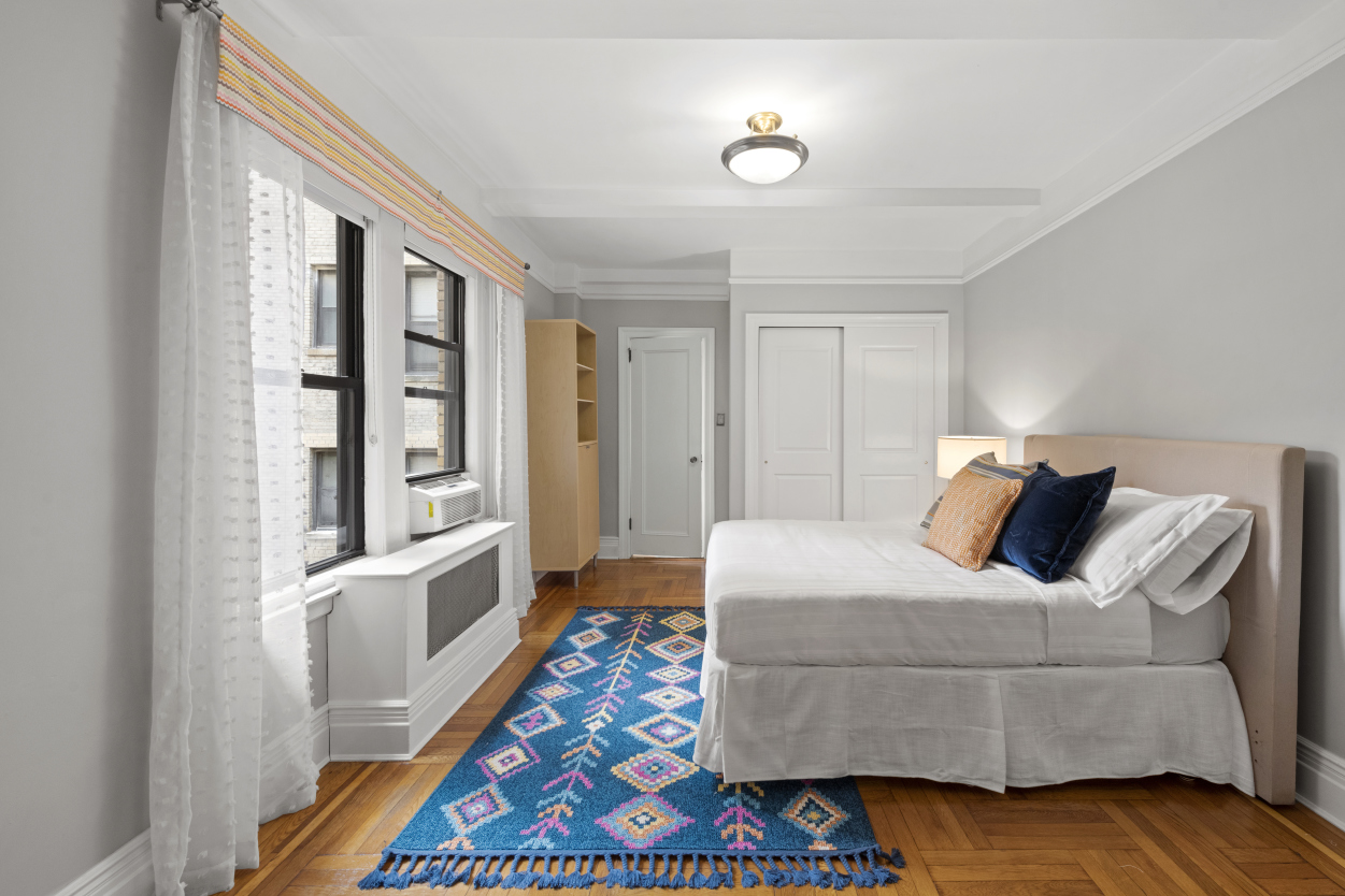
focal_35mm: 15
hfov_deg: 100.4
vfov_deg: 77.3
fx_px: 560
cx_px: 672
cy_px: 448
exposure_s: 1/4
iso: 320
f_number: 9
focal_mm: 15
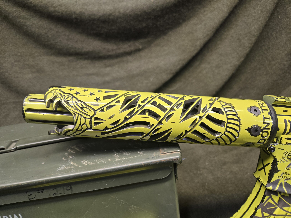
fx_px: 193
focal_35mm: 23
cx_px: 146
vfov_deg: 58.9
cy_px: 109
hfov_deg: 73.9
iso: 100
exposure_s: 1/120
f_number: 1.8
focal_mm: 5.4
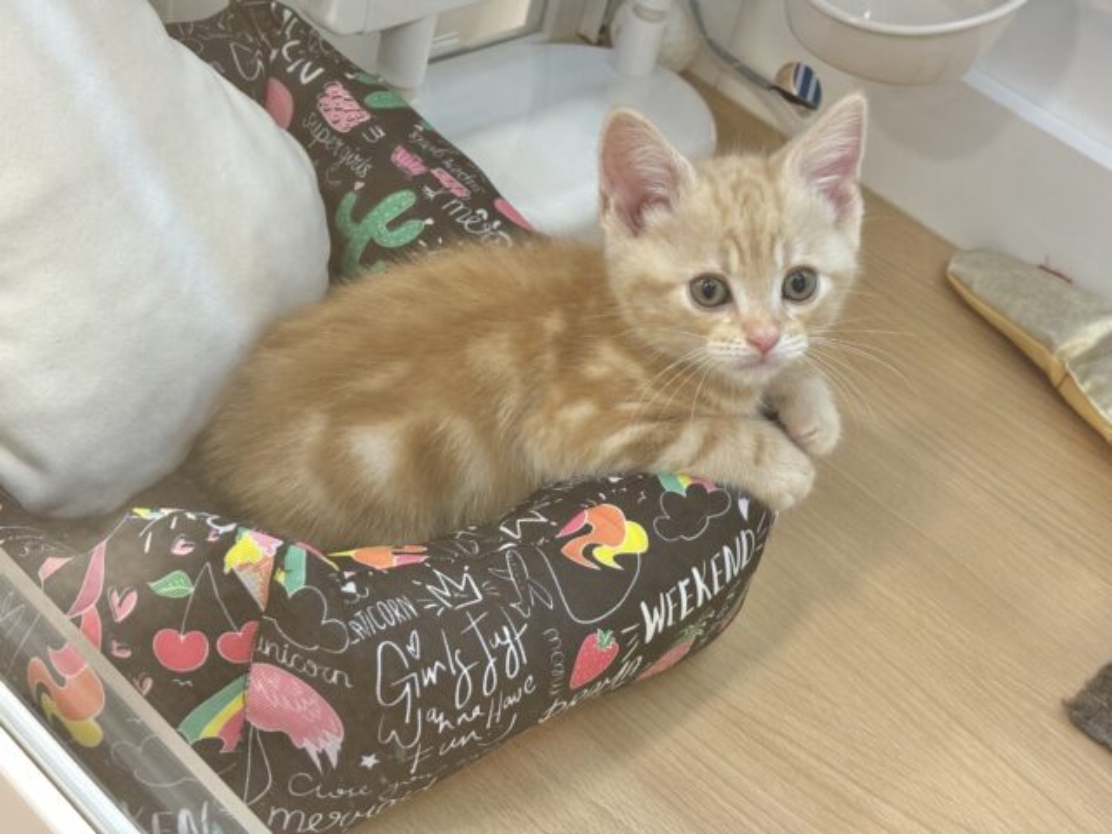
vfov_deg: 28.0
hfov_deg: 36.8
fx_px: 1670
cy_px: 417
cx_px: 556
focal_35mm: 52
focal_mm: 5.96
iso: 125
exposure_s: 1/50
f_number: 1.6
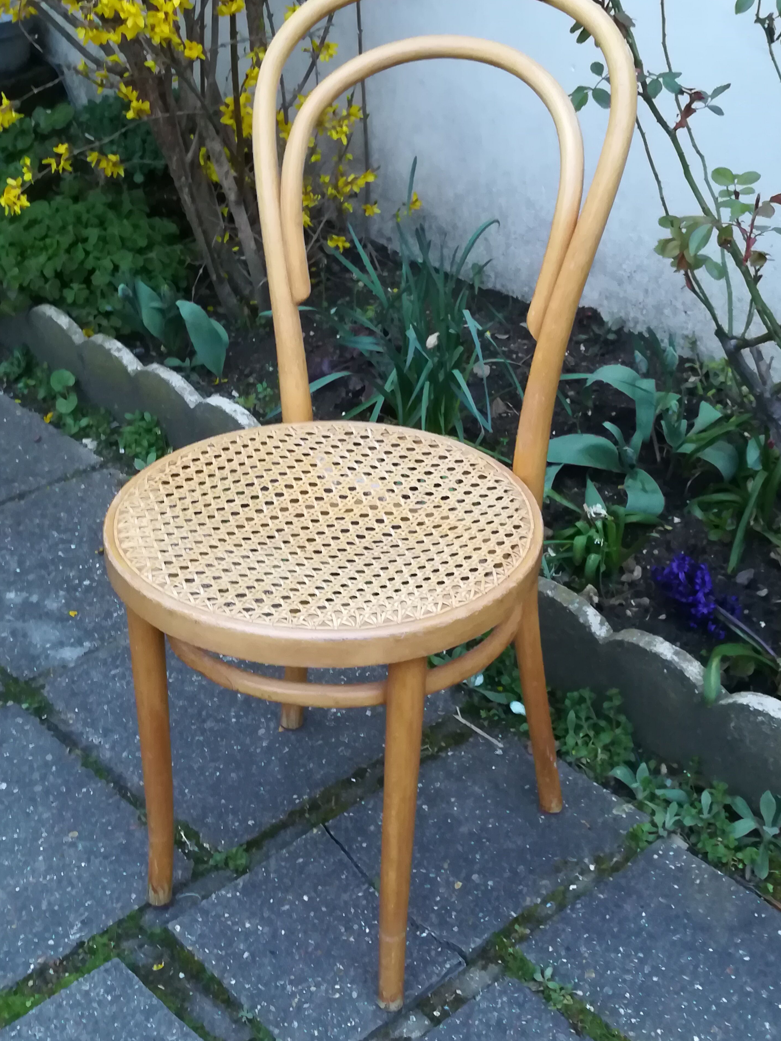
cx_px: 406
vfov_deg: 42.1
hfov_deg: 32.2
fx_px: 1354
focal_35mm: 45
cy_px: 519
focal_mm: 3.83
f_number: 2.2
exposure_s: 1/25
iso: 400
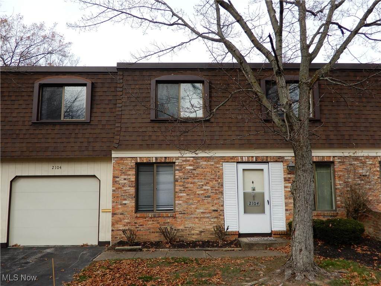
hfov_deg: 60.0
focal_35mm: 30
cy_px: 143
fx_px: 330
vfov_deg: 46.8
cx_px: 190
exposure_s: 1/320
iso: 80
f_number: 3.5
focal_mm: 5.4
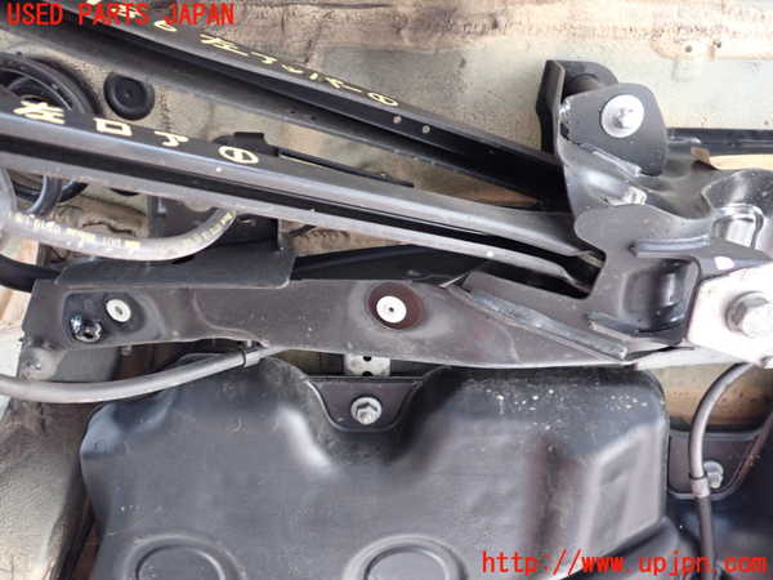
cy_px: 290
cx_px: 386
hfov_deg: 60.0
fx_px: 670
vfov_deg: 46.8
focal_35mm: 30
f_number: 2.3
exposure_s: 1/30
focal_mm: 5.4
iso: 800
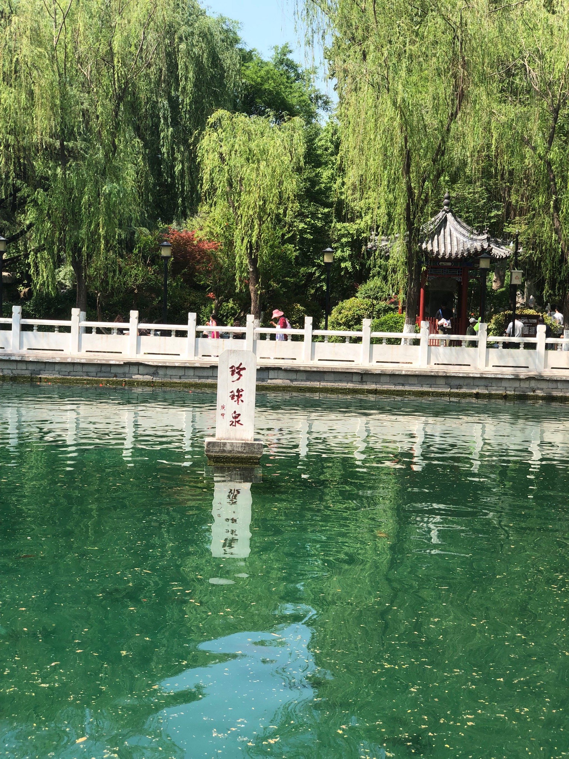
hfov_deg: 28.0
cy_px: 380
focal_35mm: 52
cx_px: 284
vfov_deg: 36.8
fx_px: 1139
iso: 16
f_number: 2.4
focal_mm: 6
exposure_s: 1/407
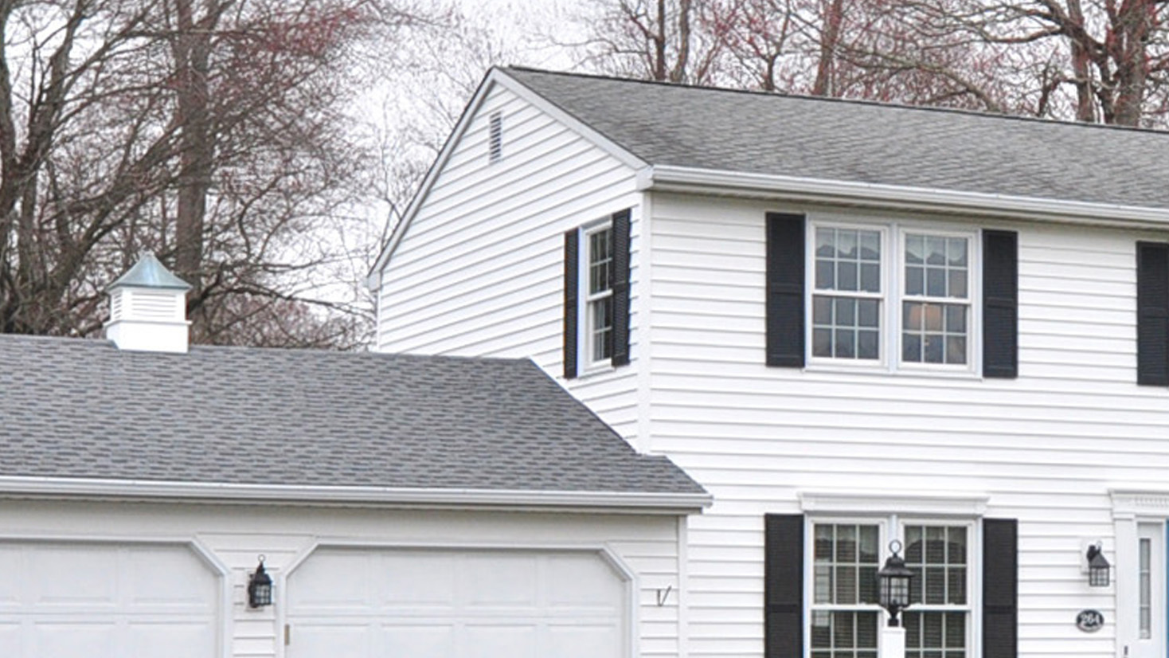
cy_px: 501
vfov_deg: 19.3
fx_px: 1922
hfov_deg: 33.7
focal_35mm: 62
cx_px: 734
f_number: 8
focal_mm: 20
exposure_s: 1/250
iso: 400
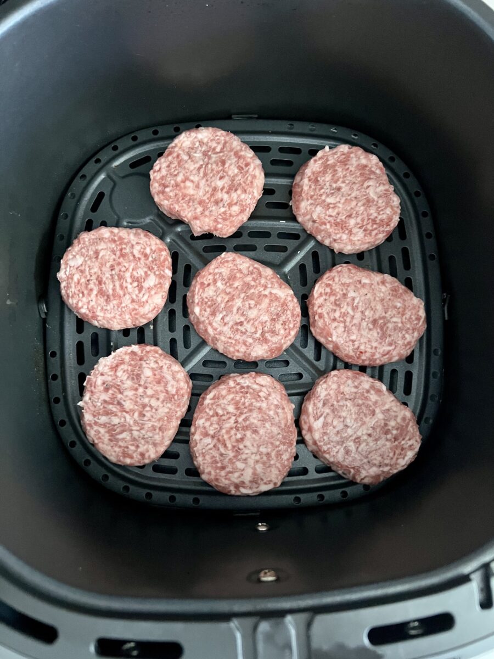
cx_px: 247
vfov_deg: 67.3
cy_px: 330
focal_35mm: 26
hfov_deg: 53.1
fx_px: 495
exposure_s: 1/39
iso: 640
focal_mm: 5.7
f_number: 1.5
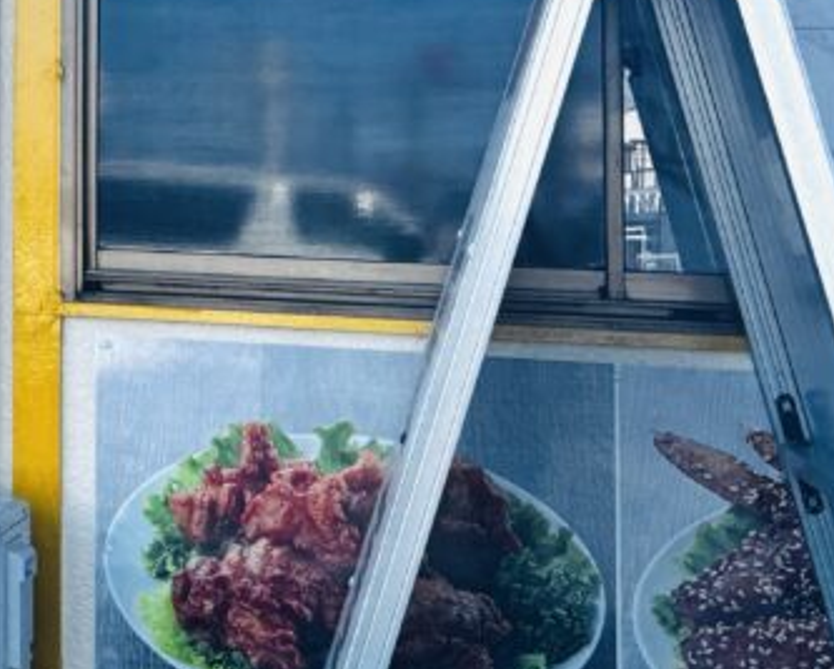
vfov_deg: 16.7
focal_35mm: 90
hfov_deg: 18.2
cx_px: -508
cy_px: 3
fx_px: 2223
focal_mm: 6.76
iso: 80
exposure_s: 1/2041
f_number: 1.78
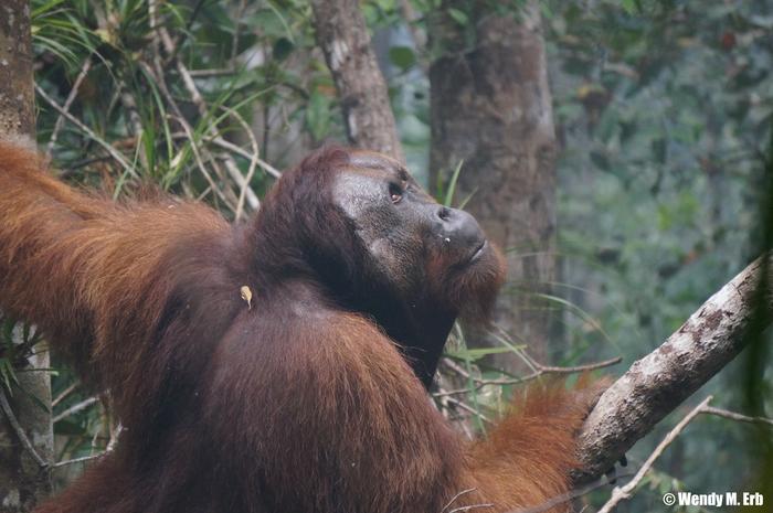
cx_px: 386
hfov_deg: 6.5
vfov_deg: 4.4
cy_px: 256
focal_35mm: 315
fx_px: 6756
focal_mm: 210
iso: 2000
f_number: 6.3
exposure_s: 1/400
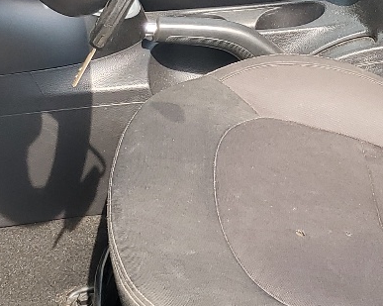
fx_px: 1189
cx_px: 274
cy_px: -25
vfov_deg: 14.3
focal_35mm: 105
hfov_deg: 18.2
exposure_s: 1/500
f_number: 1.5
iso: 50
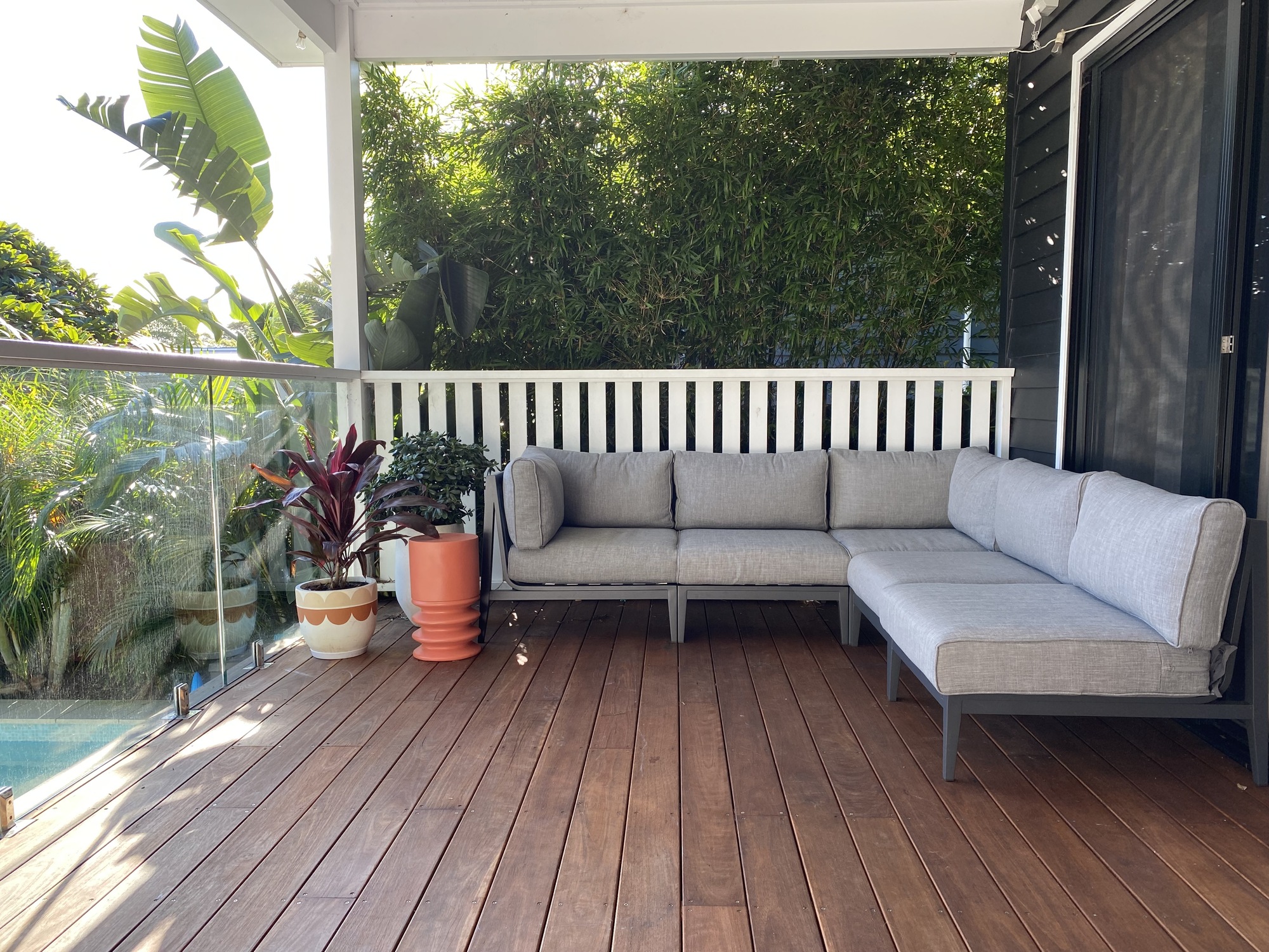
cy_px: 476
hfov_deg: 67.3
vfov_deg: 53.1
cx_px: 634
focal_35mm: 26
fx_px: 953
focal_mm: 4.25
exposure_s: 1/122
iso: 32
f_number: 1.8
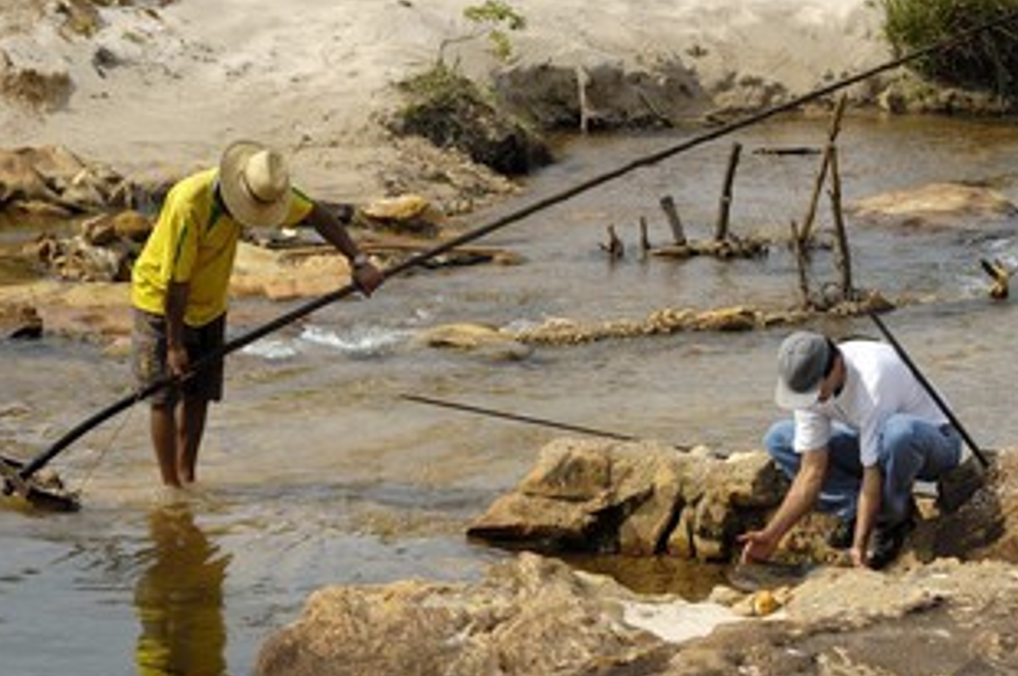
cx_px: 498
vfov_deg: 8.2
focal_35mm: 167
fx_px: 4717
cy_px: 236
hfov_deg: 12.3
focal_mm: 82
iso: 100
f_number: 5.6
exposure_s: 1/400
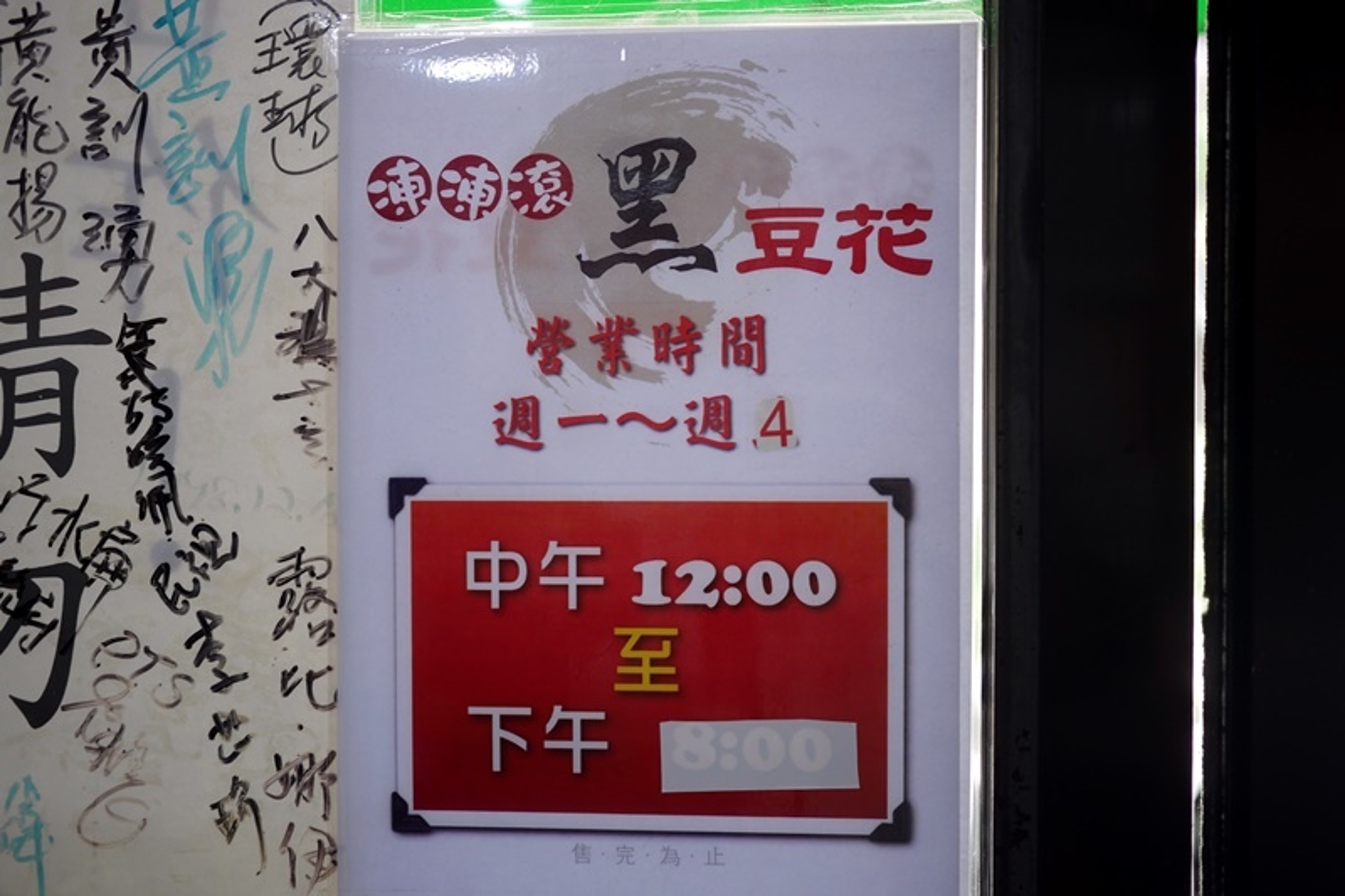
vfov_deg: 32.6
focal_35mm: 41
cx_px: 672
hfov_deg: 47.4
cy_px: 448
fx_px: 1531
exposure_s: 1/125
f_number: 1.7
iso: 200
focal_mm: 20
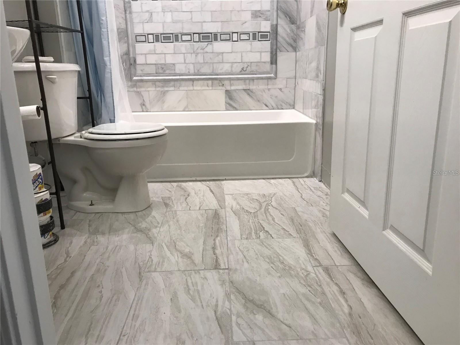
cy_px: 172
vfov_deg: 49.7
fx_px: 372
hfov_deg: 63.4
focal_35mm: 28
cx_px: 230
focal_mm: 3.99
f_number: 1.8
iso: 32
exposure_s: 1/30
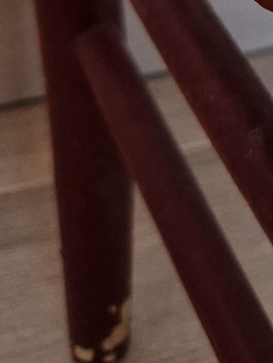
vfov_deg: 14.1
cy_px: -312
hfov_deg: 10.8
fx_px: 1282
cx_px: 594
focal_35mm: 122
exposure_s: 1/100
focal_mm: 5.4
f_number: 1.8
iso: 250
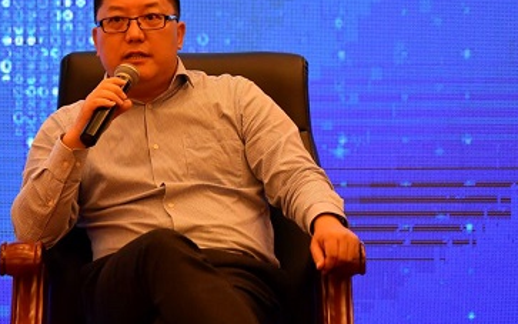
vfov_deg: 6.5
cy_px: 76
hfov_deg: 10.4
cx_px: 251
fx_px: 2852
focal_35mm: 202
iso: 5000
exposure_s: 1/250
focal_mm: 120
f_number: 4
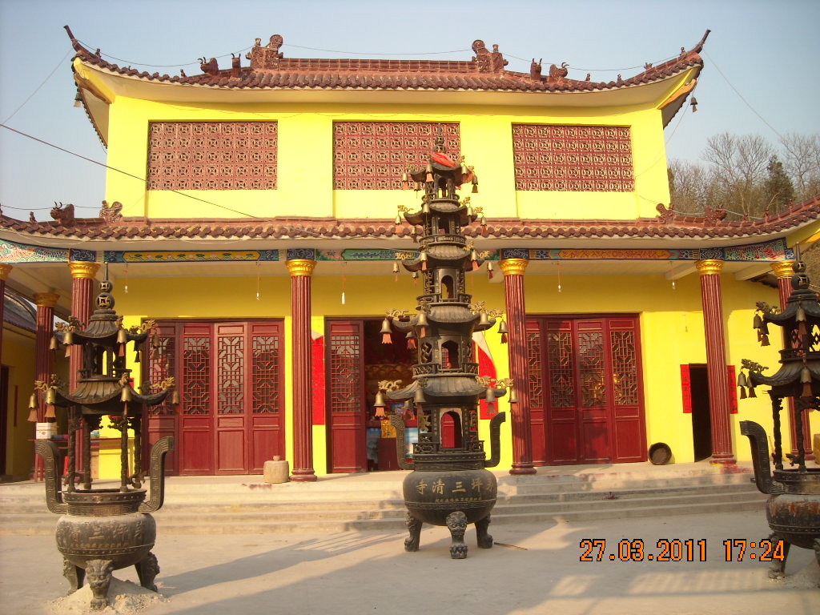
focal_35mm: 35
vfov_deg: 40.7
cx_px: 410
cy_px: 308
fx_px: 829
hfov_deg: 52.6
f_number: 2.8
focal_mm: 5.7
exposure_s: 1/438
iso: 64
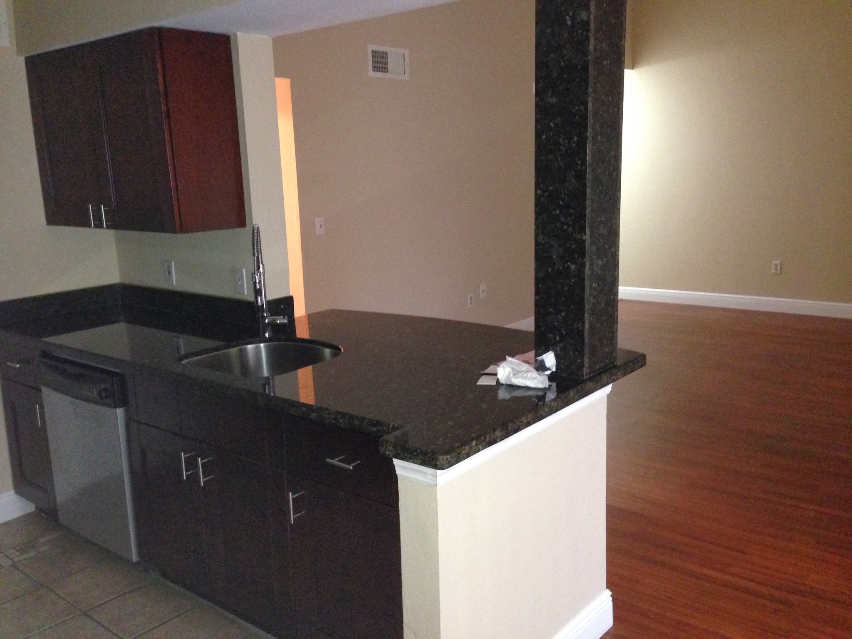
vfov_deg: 42.9
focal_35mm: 33
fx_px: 812
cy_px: 320
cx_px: 426
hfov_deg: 55.4
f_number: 2.4
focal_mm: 4.12
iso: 400
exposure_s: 1/16
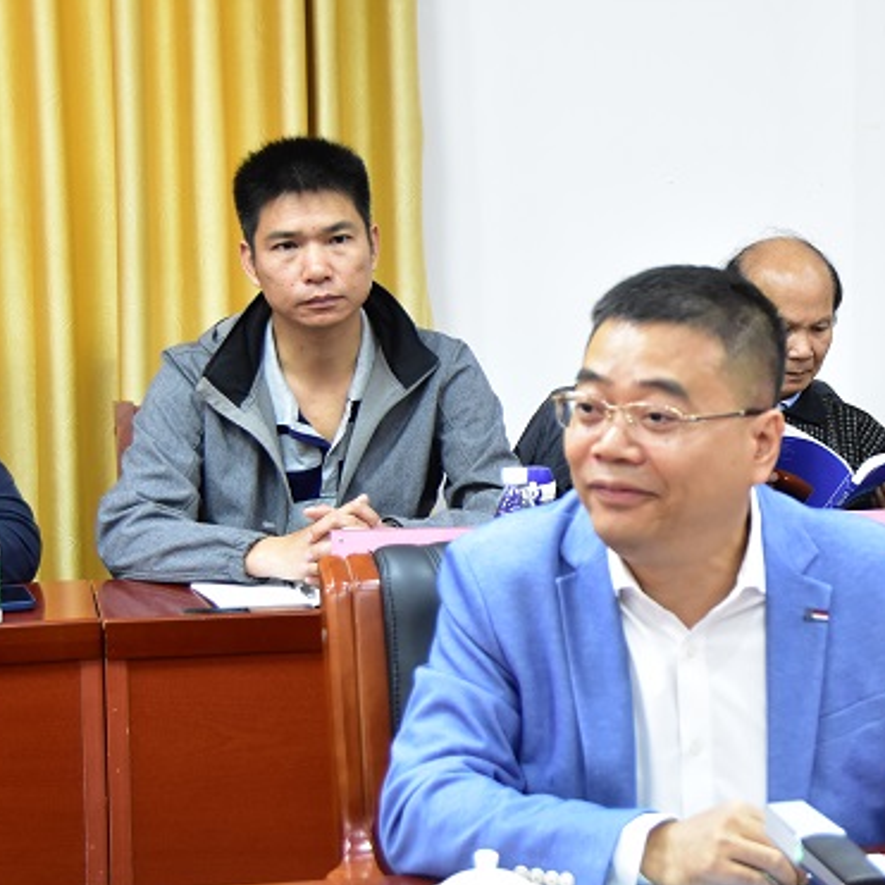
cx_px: 744
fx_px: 2979
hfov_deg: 16.7
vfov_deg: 16.9
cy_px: 475
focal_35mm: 103
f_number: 4.5
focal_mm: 40
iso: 1600
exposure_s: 1/50
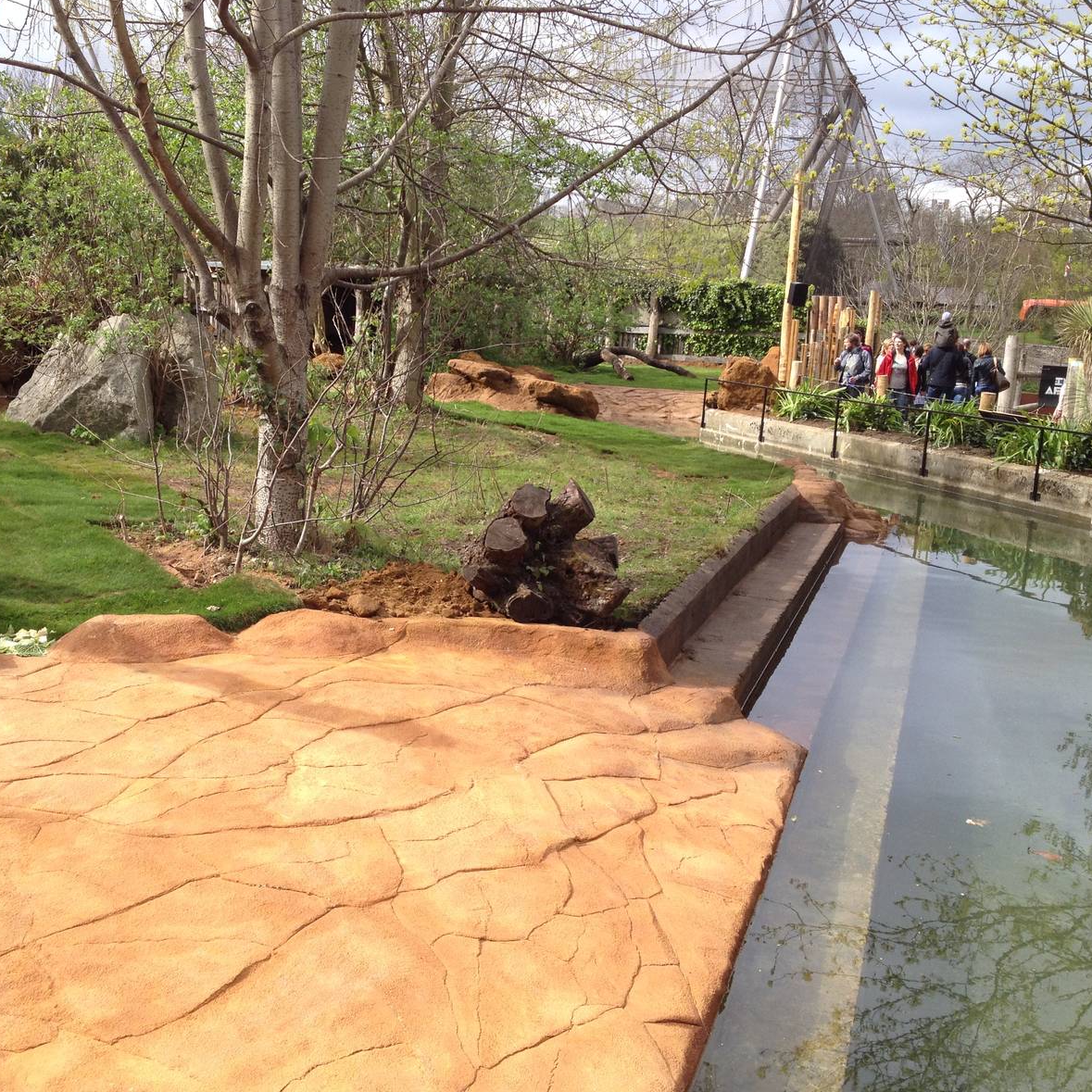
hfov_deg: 39.8
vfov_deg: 40.0
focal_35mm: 42
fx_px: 1499
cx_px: 420
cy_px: 551
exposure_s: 1/699
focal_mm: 4.28
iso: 50
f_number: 2.4
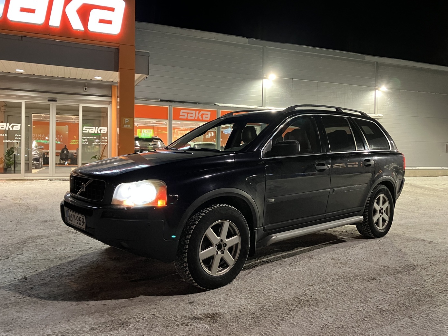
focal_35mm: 29
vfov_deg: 48.2
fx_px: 375
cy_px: 163
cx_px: 224
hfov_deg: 61.7
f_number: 1.8
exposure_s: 1/33
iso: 400
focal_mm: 3.99
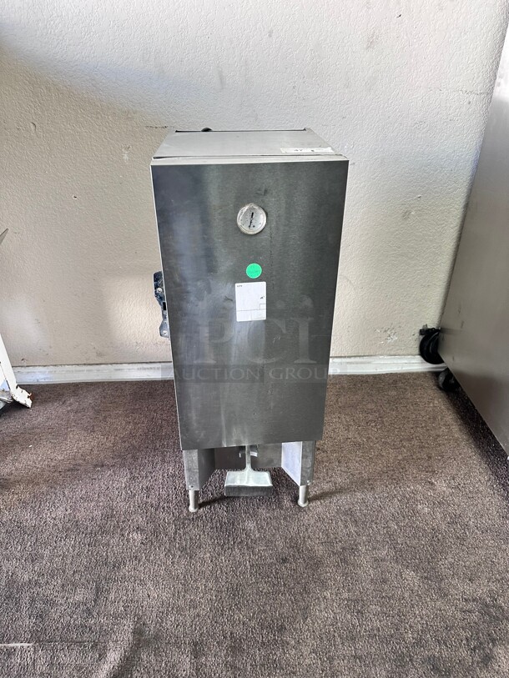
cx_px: 254
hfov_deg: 56.8
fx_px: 470
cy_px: 339
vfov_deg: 71.6
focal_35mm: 24
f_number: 1.78
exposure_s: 1/121
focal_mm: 6.86
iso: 200
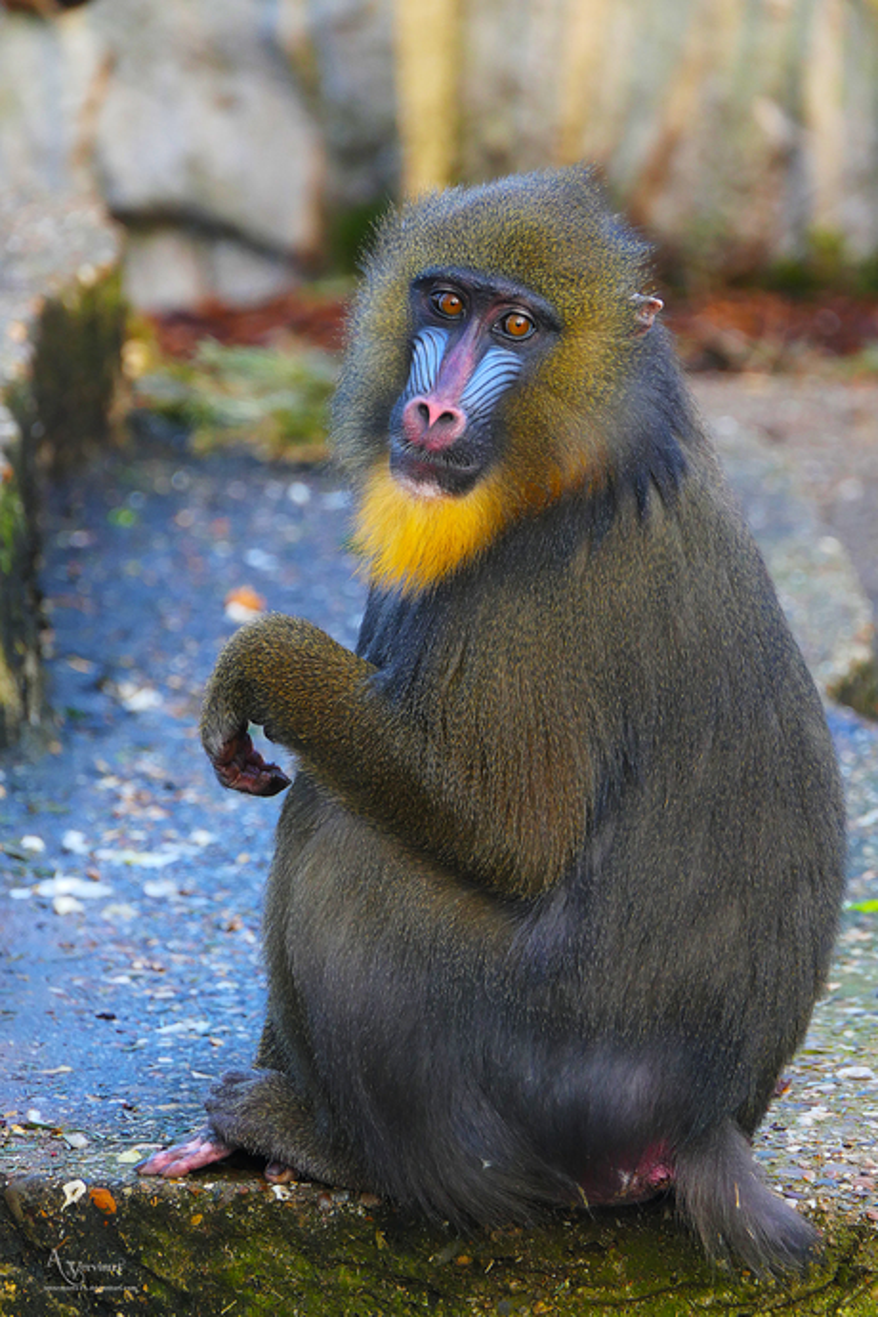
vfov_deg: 5.4
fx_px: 13974
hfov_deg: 3.6
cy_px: 658
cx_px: 439
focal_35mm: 382
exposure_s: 1/125
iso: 640
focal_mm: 140.5
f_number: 4.5
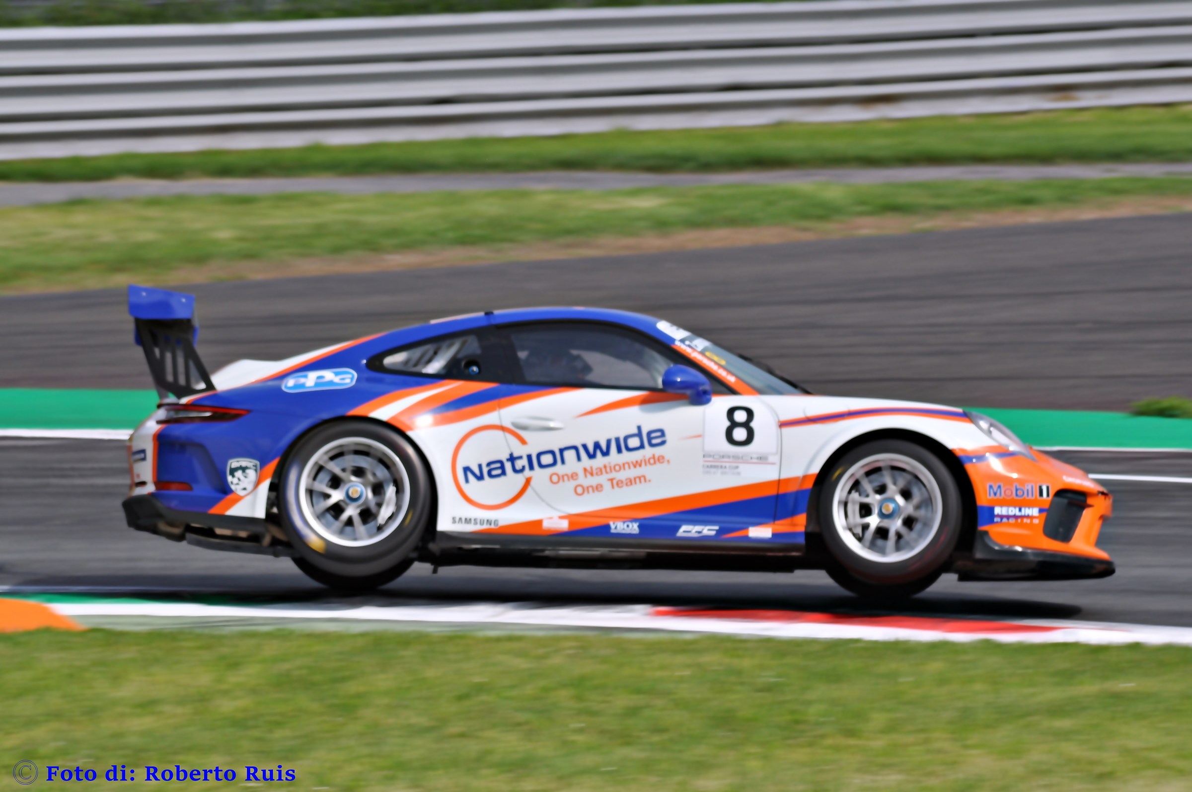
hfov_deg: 4.6
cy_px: 396
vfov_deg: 3.0
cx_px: 596
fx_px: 14882
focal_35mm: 450
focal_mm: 300
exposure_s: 1/250
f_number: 13
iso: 200
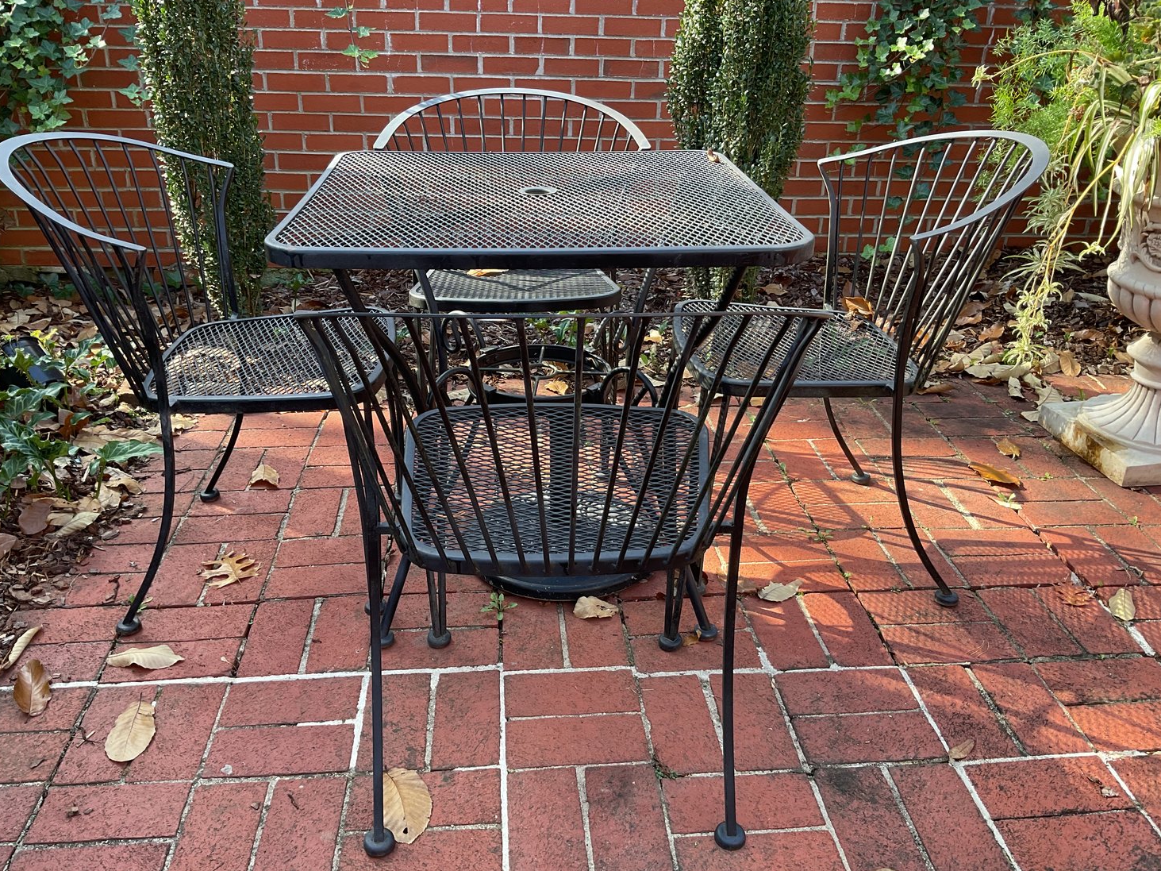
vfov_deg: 46.8
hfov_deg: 60.0
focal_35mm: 30
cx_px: 566
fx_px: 1006
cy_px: 439
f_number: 1.8
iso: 25
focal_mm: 3
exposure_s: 1/120
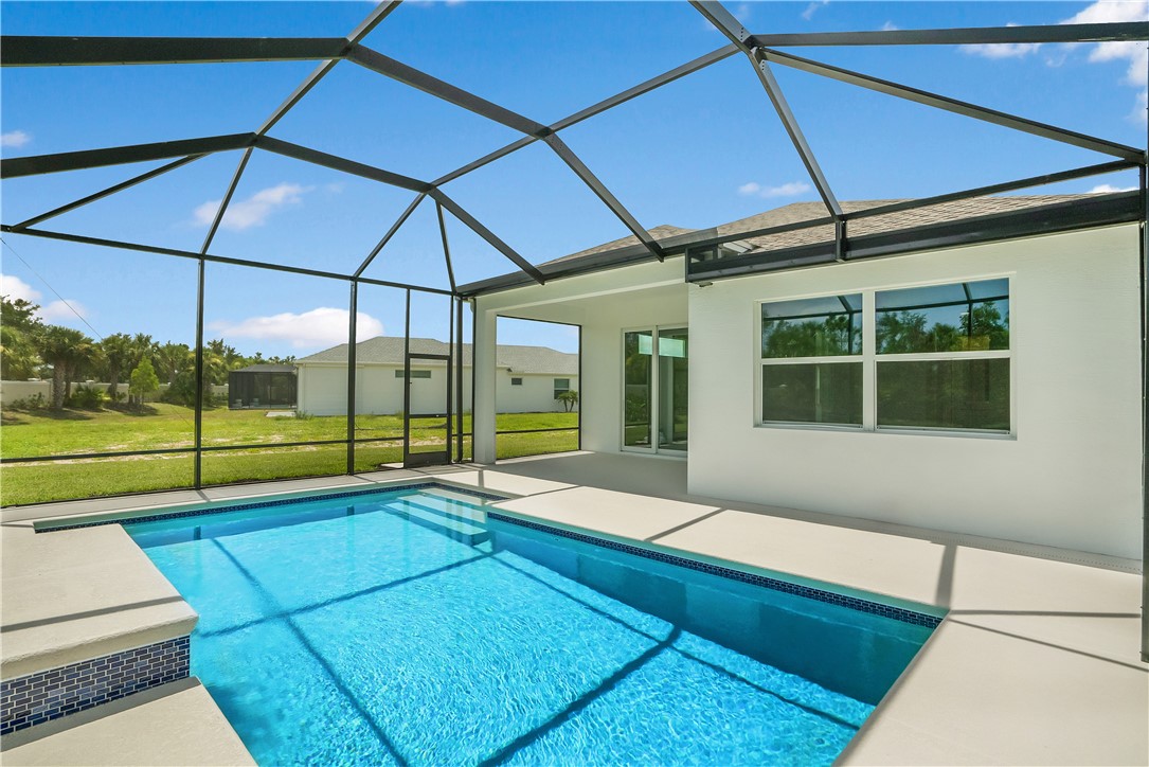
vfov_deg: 73.8
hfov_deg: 96.7
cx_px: 574
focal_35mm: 16
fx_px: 511
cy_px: 384
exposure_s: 1/640
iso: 2000
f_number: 8
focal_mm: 16
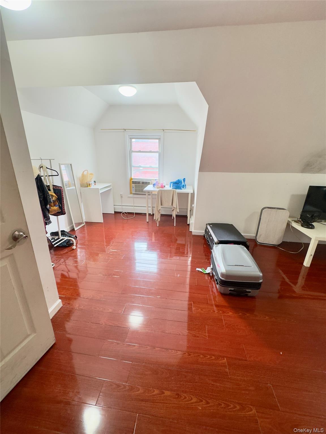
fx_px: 176
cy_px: 217
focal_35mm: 14
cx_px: 163
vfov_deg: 102.1
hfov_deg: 85.7
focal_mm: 2.22
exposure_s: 1/60
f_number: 2.2
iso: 200
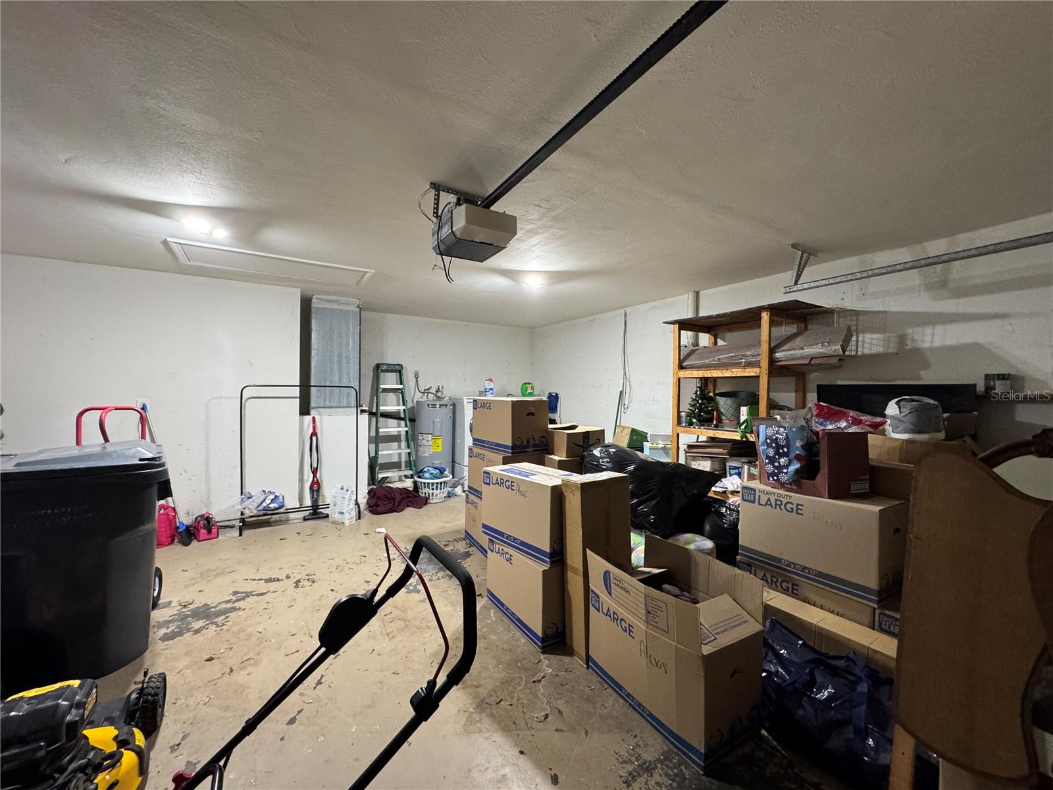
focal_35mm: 14
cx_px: 526
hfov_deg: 102.1
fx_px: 426
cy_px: 395
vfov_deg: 85.7
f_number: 2.2
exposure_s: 1/60
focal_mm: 2.22
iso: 250
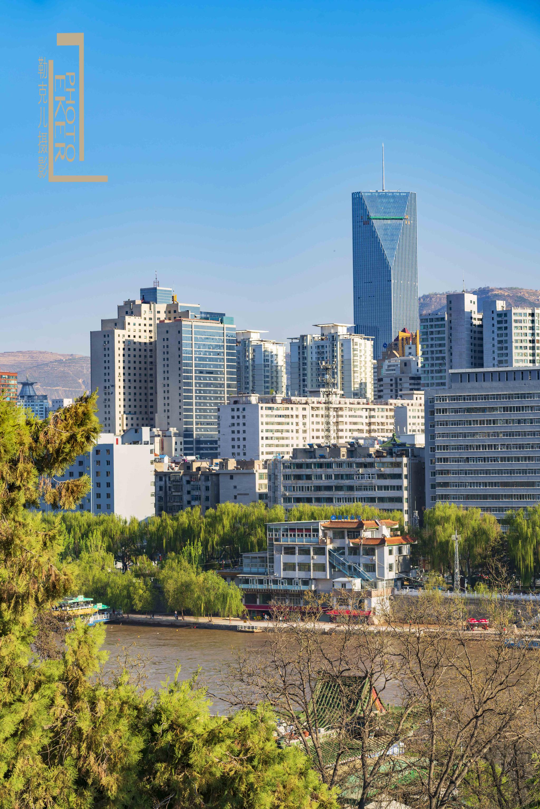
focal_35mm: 85
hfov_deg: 16.1
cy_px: 404
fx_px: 1911
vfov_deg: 23.9
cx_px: 270
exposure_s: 1/250
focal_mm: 85
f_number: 7.1
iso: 100
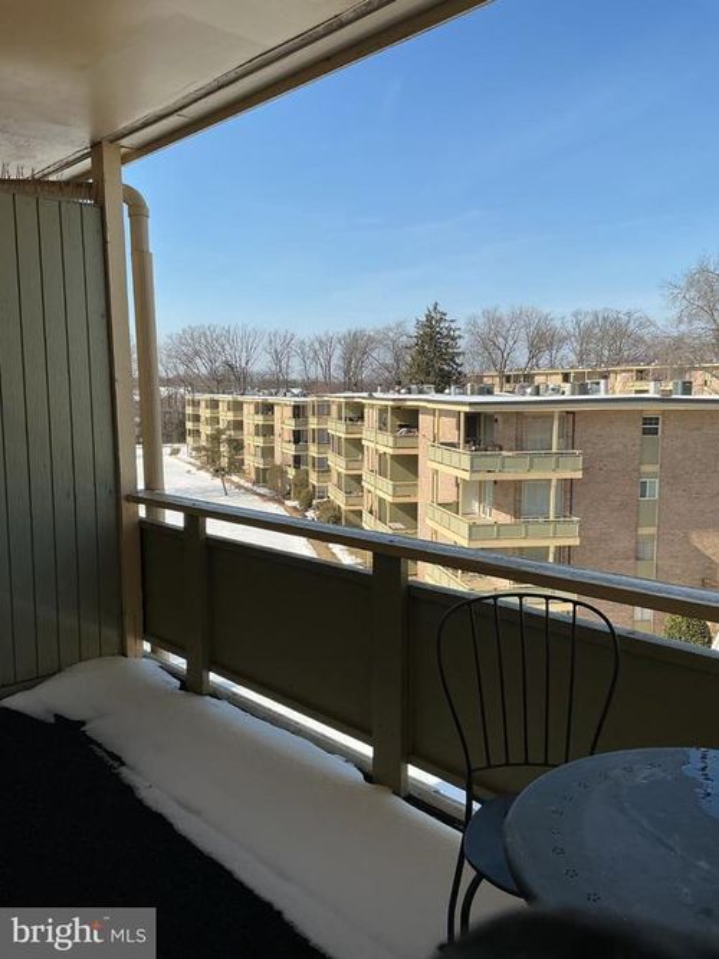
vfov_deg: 61.7
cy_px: 480
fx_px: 803
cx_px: 360
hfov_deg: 48.2
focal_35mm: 29
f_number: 1.8
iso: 25
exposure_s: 1/1912
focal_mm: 3
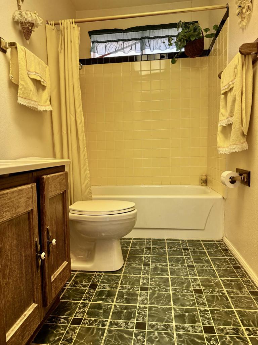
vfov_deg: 71.6
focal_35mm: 24
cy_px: 172
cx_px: 129
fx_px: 239
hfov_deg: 56.8
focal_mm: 6.76
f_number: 1.78
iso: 200
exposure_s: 1/120
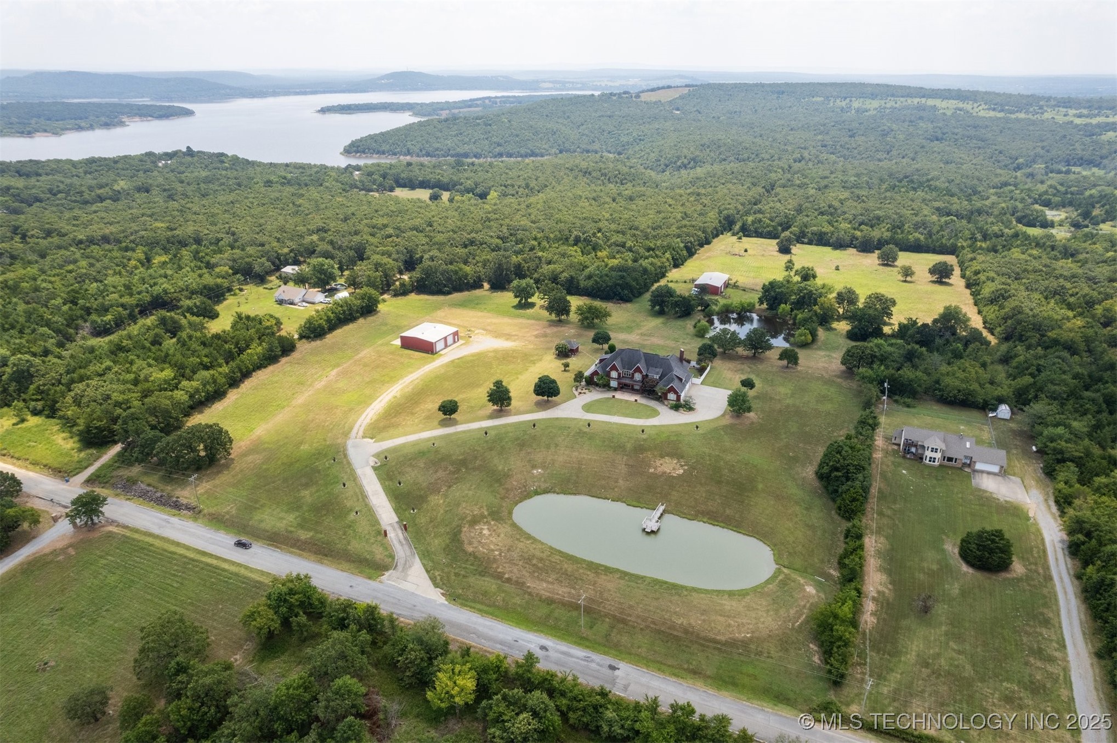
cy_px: 372
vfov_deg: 57.2
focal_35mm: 22
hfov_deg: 78.6
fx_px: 682
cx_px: 558
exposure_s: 1/1600
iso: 150
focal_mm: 8.38
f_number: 2.8
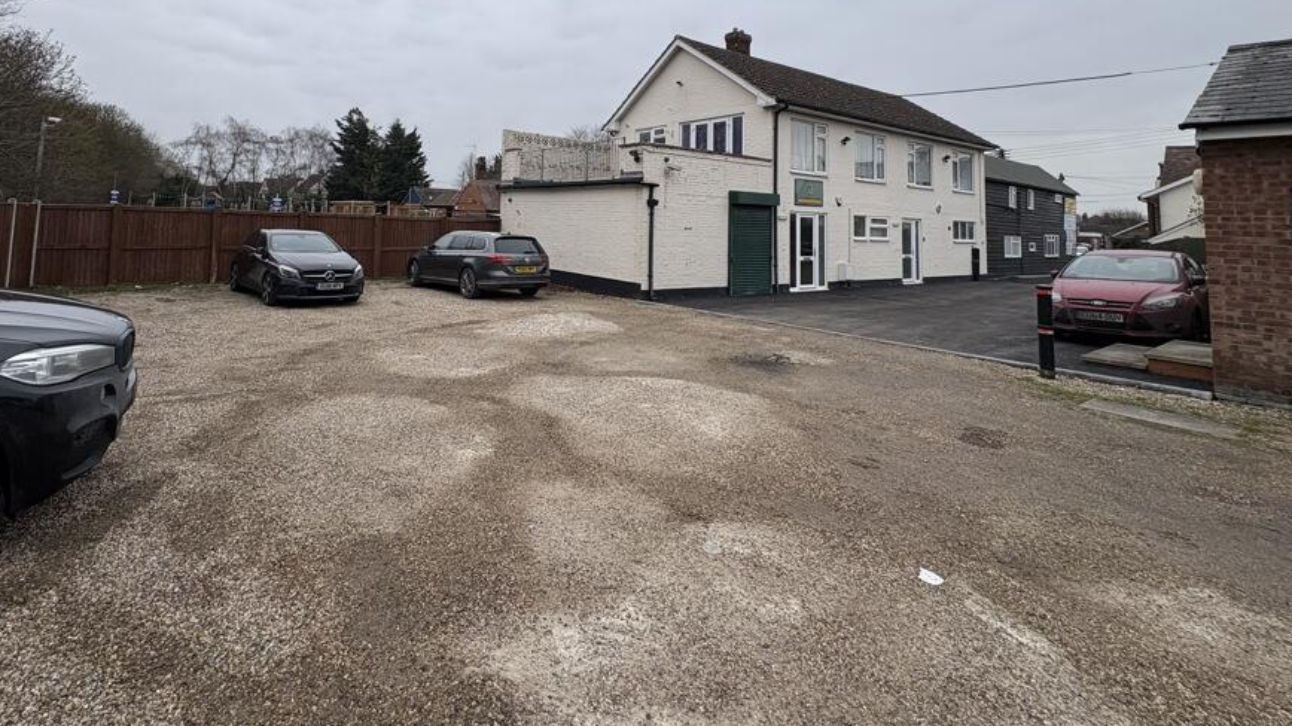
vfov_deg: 57.5
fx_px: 617
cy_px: 171
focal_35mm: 18
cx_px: 539
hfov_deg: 91.8
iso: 40
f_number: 2.2
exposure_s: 1/605
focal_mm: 2.22
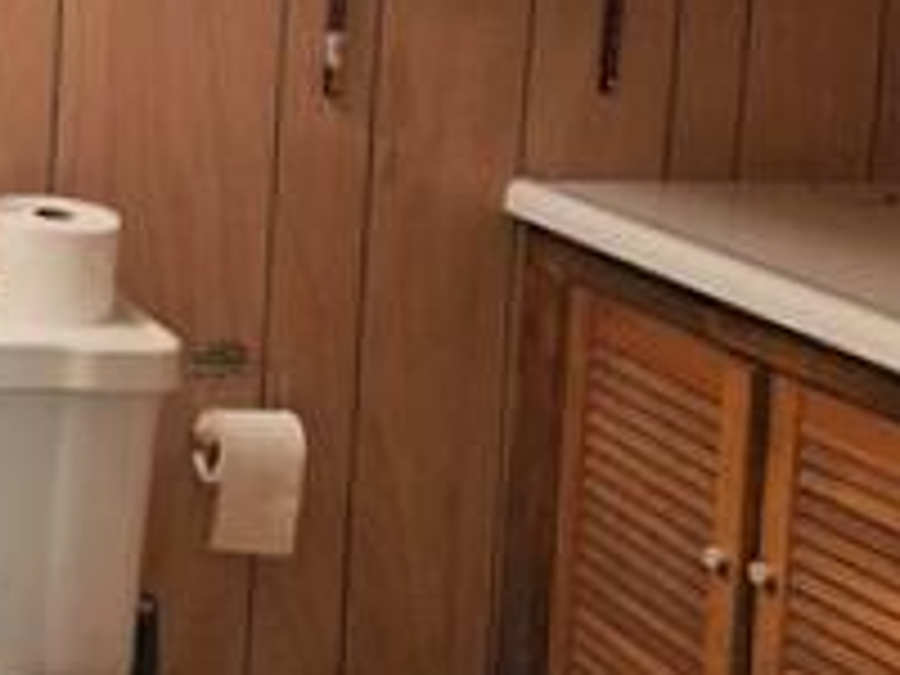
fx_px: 1794
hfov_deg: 25.2
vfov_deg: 20.2
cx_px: -189
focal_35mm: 69
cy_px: -90
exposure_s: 1/120
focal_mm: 5.4
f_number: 1.8
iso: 640
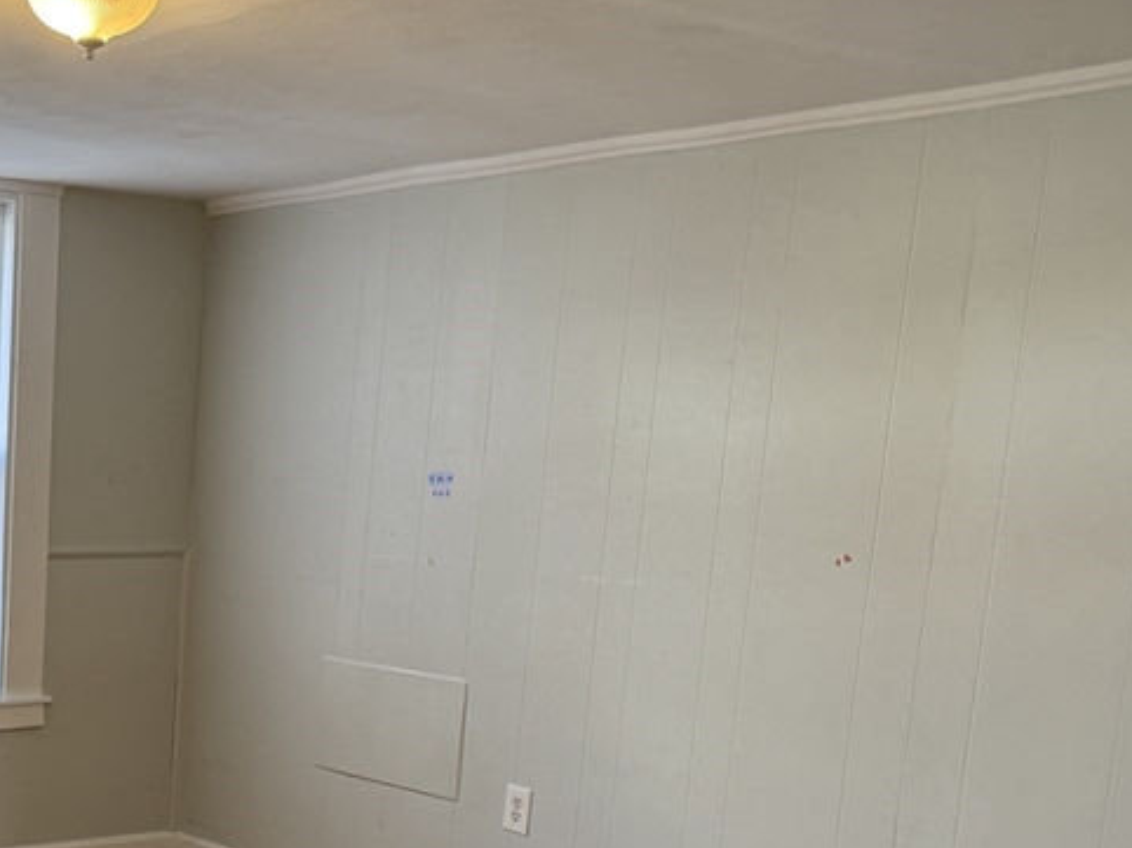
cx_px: 14
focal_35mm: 51
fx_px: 1667
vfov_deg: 27.5
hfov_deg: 34.3
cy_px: 759
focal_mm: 6.76
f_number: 1.78
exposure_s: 1/120
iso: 160
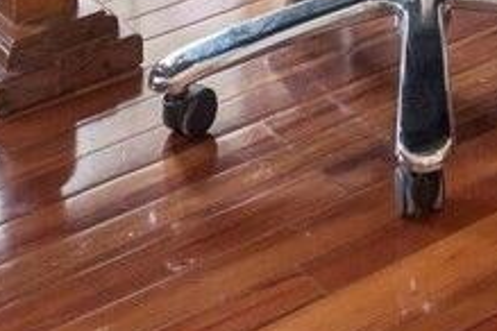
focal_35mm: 124
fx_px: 1712
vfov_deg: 8.2
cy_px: -858
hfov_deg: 15.3
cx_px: 749
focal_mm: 17
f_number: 7.1
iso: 200
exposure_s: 1/15
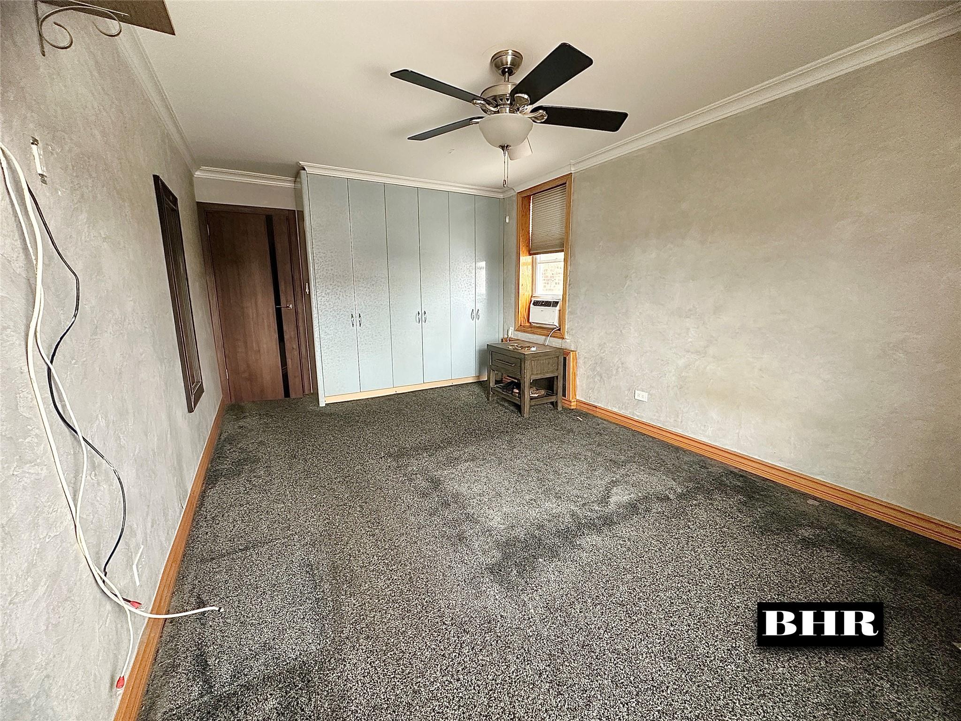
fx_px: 389
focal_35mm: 14
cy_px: 360
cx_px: 480
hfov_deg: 102.1
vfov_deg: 85.7
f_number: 2.2
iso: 400
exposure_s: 1/60
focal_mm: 2.22
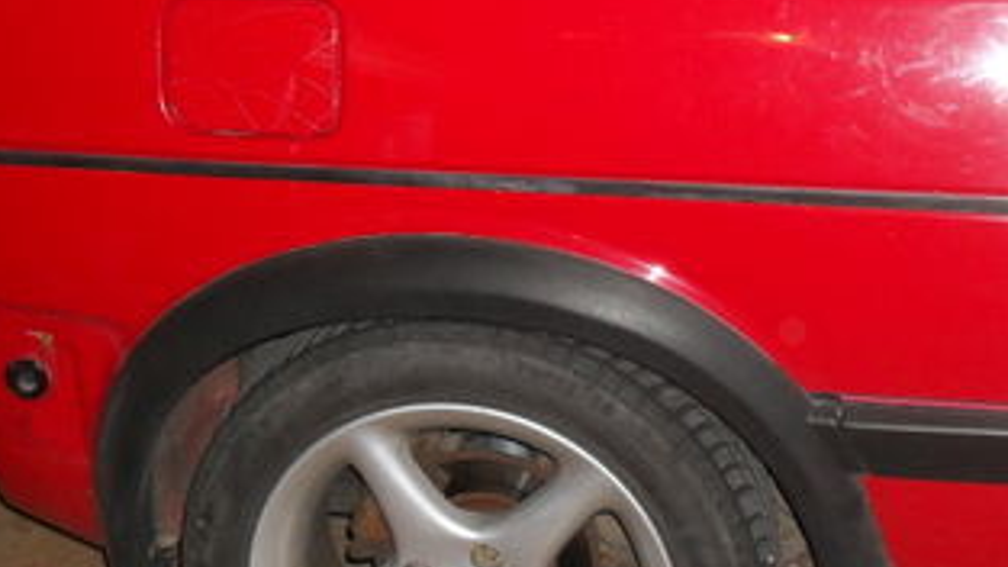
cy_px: 335
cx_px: 702
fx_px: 2085
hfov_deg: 27.0
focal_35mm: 78
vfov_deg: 15.5
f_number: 3.2
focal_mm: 6.3
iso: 240
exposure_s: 1/45
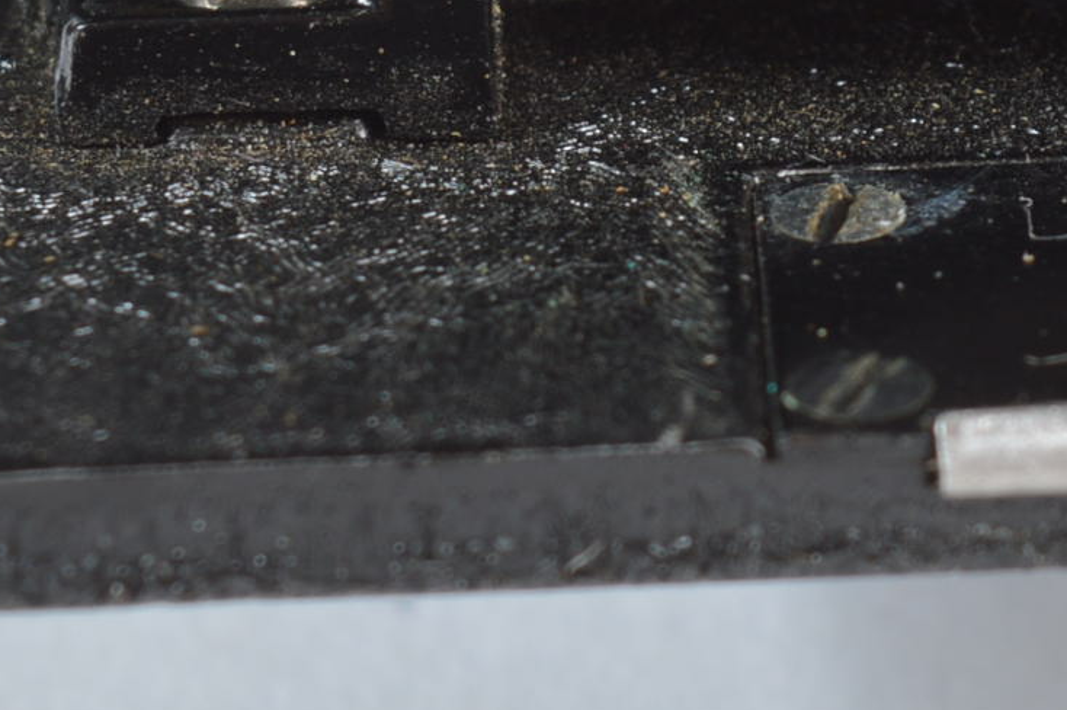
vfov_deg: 4.0
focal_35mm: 338
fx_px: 10010
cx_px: 1140
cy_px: -434
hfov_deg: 6.1
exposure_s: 1/100
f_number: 11
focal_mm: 55
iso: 100
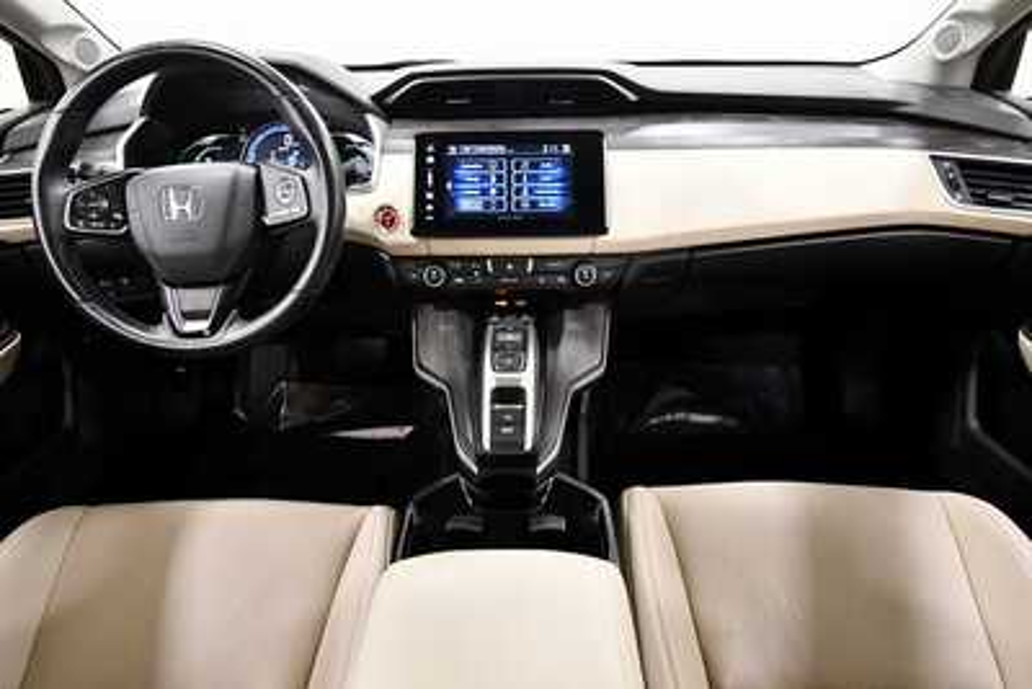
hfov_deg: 81.2
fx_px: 602
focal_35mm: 21
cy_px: 344
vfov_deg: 59.5
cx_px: 516
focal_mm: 14
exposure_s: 1/60
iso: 3200
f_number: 5
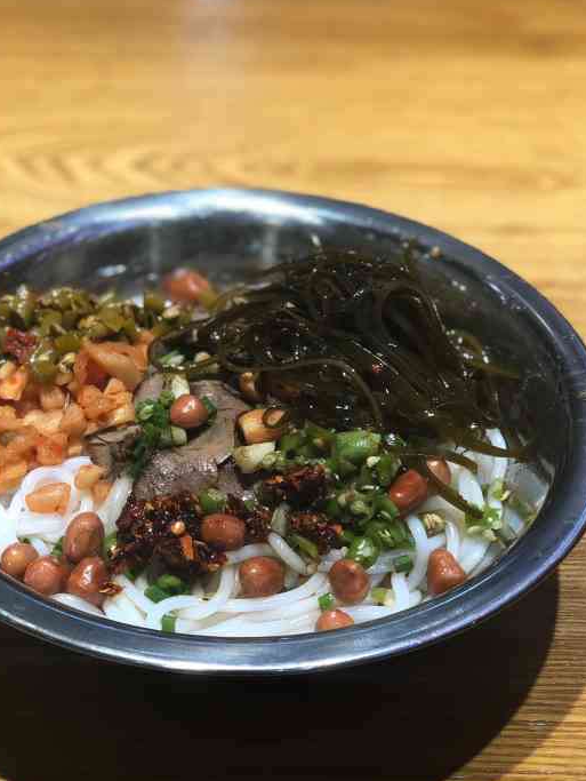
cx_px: 224
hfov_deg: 20.7
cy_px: 339
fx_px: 1601
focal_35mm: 71
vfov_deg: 27.4
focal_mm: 6
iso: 32
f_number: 2.4
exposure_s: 1/50
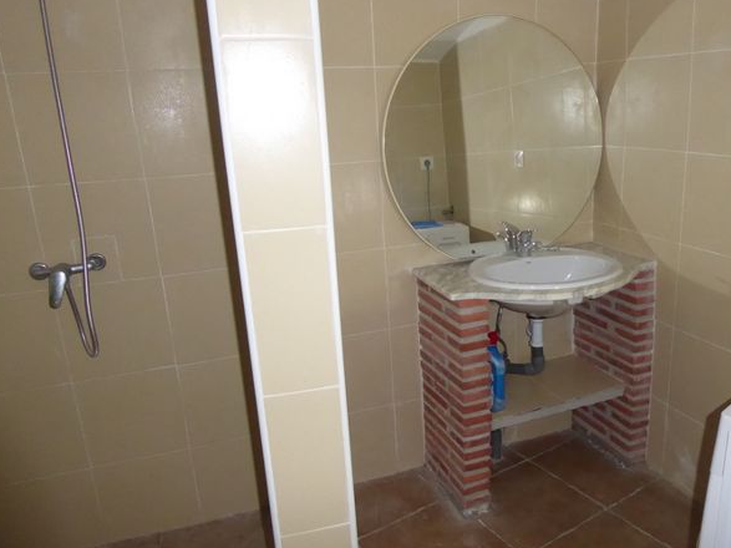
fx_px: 633
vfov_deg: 46.8
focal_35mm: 30
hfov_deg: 59.7
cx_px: 424
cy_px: 281
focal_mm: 4.3
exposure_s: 1/125
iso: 800
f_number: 3.3
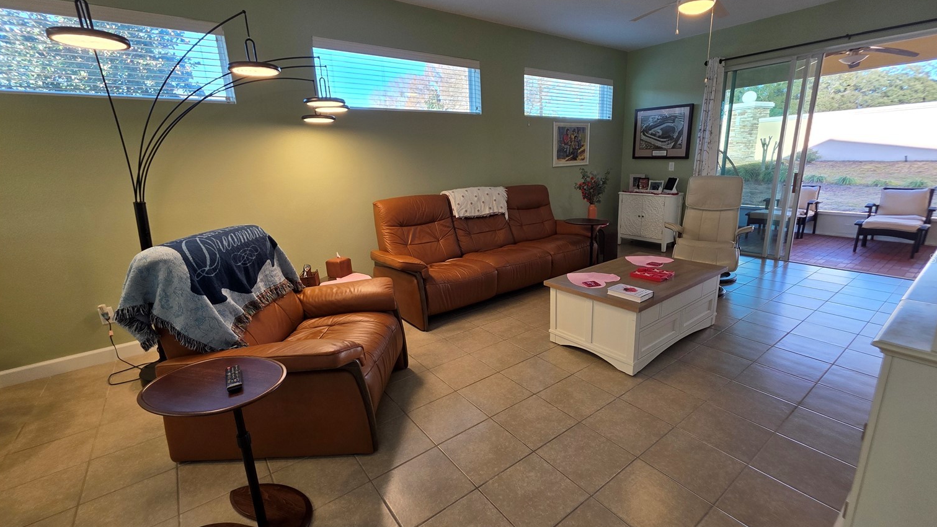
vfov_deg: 70.5
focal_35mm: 15
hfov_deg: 102.9
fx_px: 373
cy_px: 258
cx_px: 492
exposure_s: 1/120
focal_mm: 2.2
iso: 80
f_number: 1.9
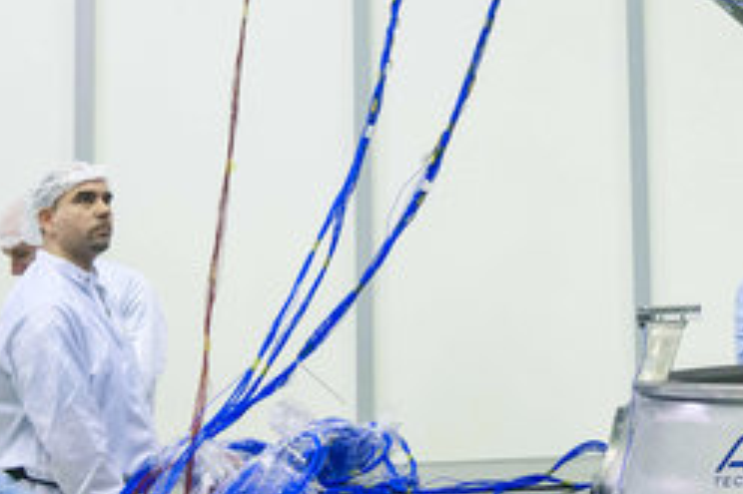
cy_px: -147
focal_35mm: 133
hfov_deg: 15.1
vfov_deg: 10.1
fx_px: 2743
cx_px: 764
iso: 1600
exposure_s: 1/60
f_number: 7.1
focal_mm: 44
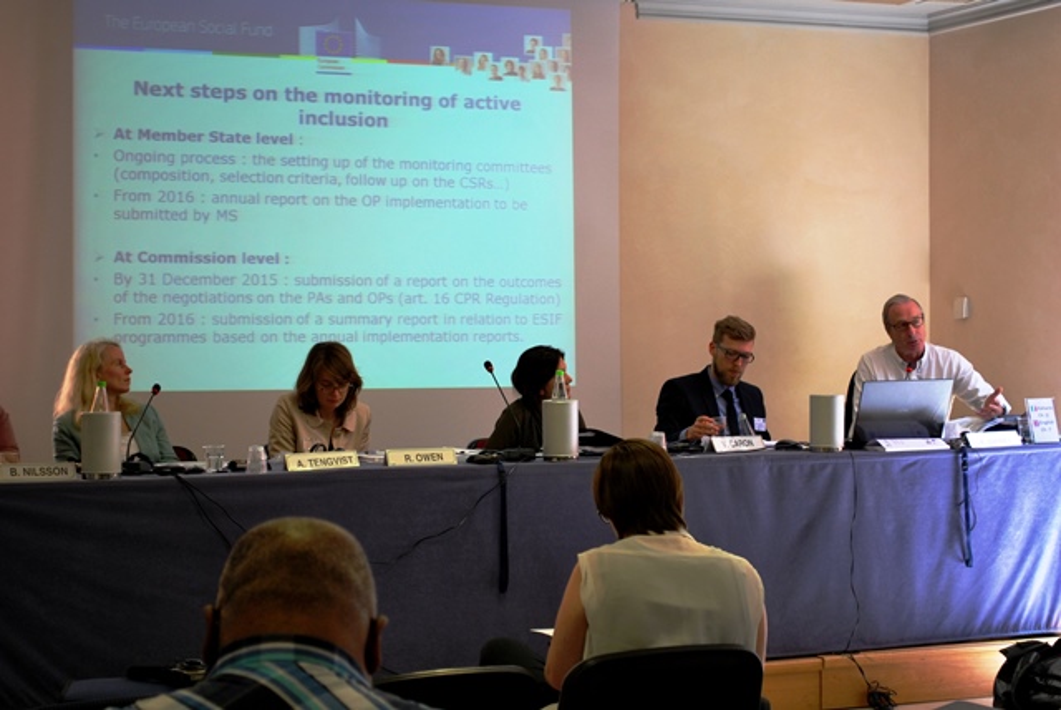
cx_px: 530
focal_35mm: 69
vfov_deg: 19.8
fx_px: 2035
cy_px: 355
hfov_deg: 29.2
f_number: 5.3
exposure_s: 1/30
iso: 280
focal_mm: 46
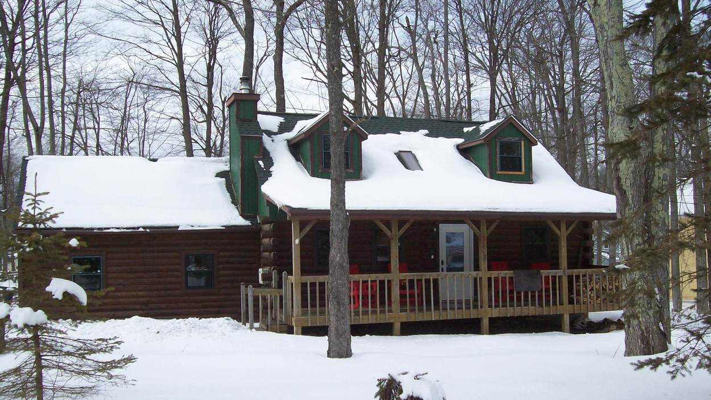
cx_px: 355
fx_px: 754
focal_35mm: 40
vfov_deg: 29.7
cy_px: 221
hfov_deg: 50.5
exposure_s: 1/423
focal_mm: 6
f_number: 4.8
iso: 80
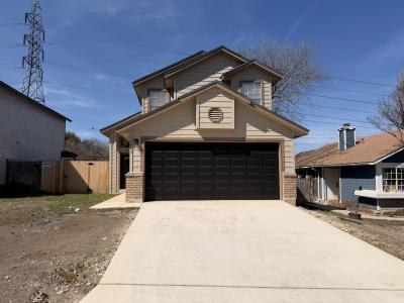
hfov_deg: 71.6
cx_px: 202
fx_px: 280
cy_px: 152
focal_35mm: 24
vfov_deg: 56.8
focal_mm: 6.76
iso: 80
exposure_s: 1/10309
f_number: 1.78
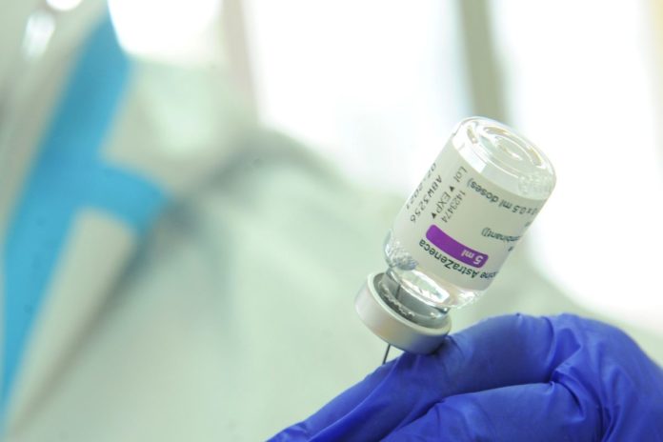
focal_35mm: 120
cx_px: 332
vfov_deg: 11.4
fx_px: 2210
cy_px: 221
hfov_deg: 17.1
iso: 2000
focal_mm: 120
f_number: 6.3
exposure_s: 1/100
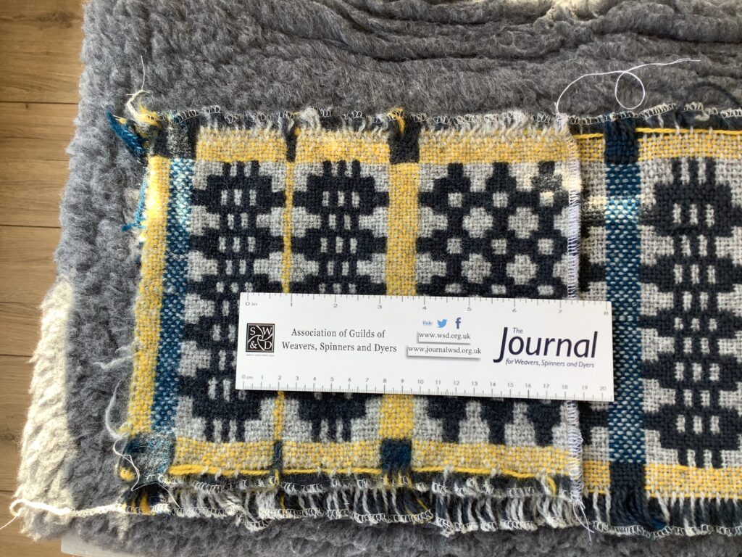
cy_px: 278
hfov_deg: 58.4
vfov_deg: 45.4
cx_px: 371
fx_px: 664
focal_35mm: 31
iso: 25
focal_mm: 3.3
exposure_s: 1/120
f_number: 2.4
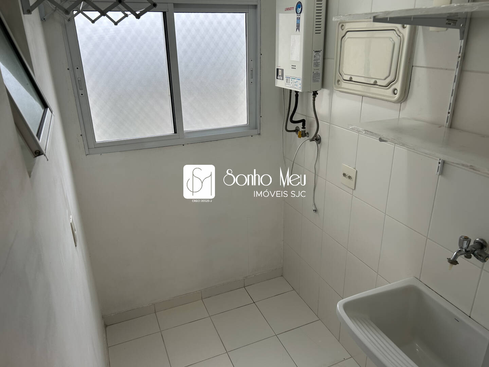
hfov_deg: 67.3
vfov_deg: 53.1
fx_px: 367
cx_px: 244
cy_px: 184
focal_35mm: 26
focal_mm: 5.7
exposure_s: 1/120
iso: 40
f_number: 1.5
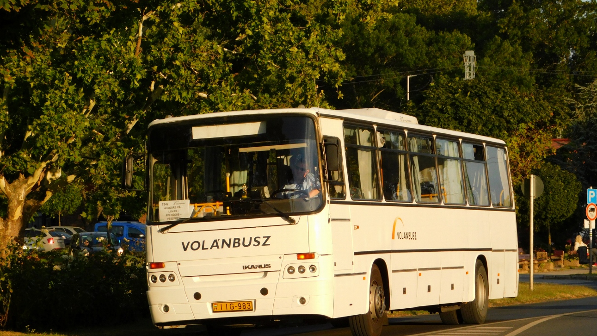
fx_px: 2327
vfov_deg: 8.3
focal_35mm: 147
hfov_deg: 14.6
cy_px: 169
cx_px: 299
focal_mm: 23.7
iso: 200
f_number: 5
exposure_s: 1/1500
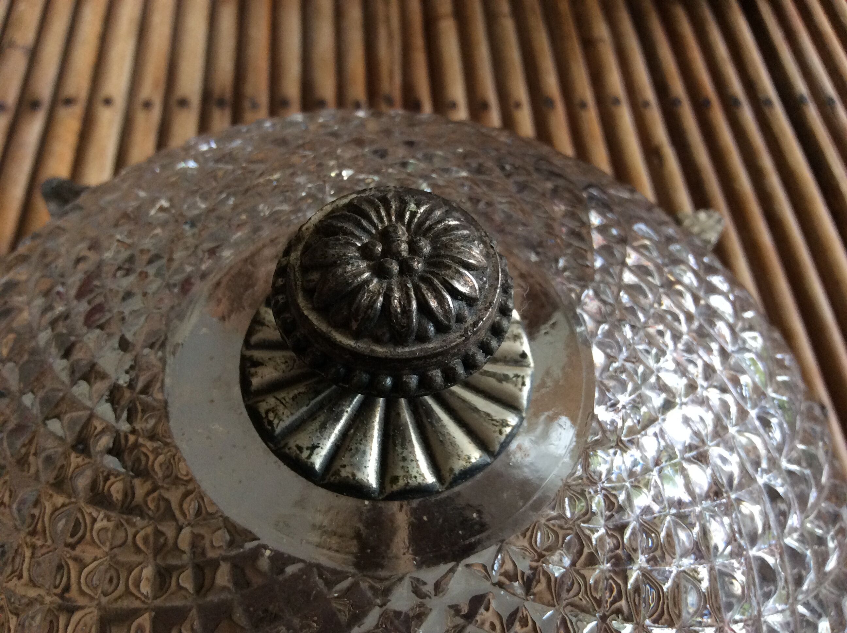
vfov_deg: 44.1
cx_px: 424
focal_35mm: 32
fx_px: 782
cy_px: 316
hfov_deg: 56.9
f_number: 2.4
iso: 125
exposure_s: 1/25
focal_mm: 3.3
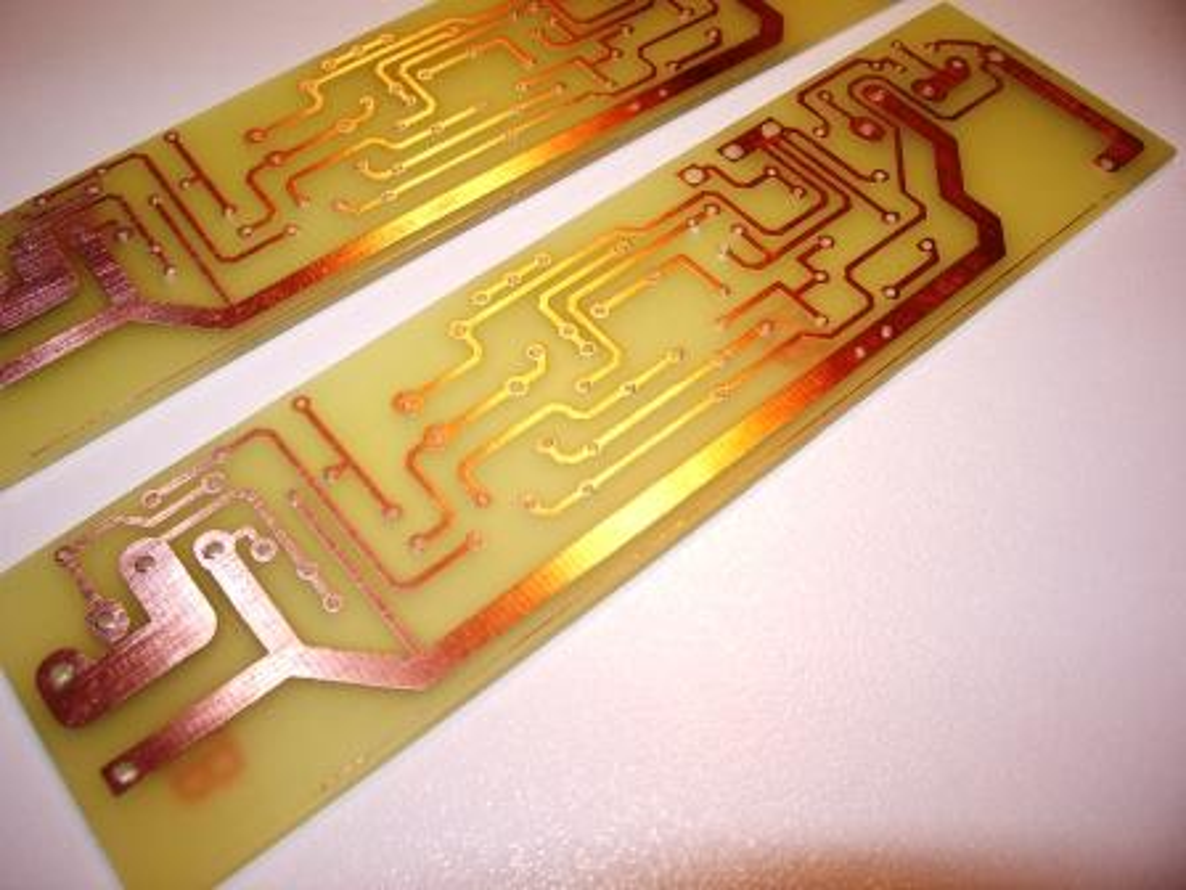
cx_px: 593
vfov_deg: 40.7
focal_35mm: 35
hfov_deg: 52.6
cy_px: 445
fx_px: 1199
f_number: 4.3
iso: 100
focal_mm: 5.8
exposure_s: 1/50
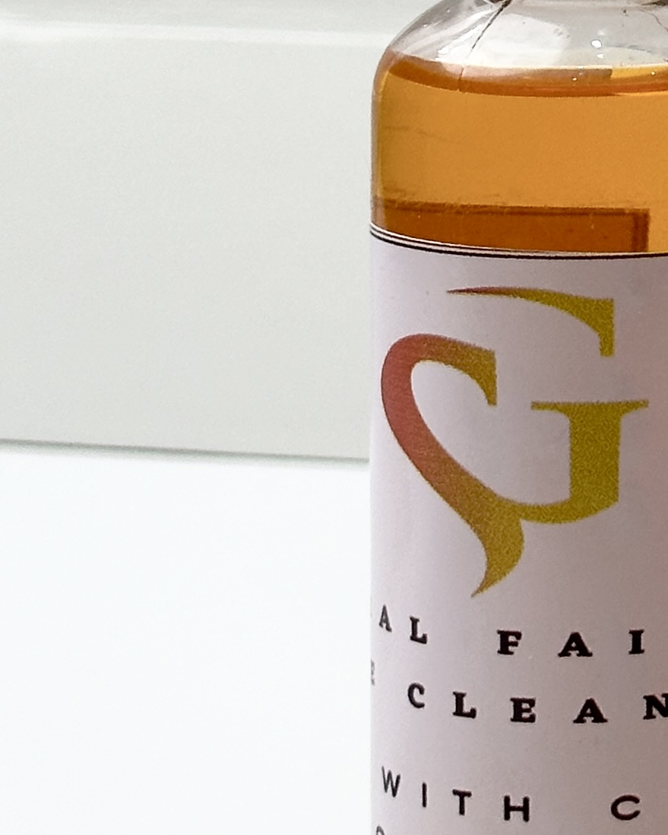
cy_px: 205
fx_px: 4249
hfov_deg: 8.9
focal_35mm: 172
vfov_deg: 11.2
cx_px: 852
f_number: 1.78
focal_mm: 6.86
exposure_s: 1/266
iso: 64
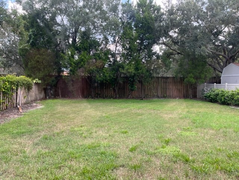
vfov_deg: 53.1
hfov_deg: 67.3
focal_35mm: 26
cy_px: 90
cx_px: 120
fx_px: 180
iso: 50
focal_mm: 5.1
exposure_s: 1/188
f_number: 1.6
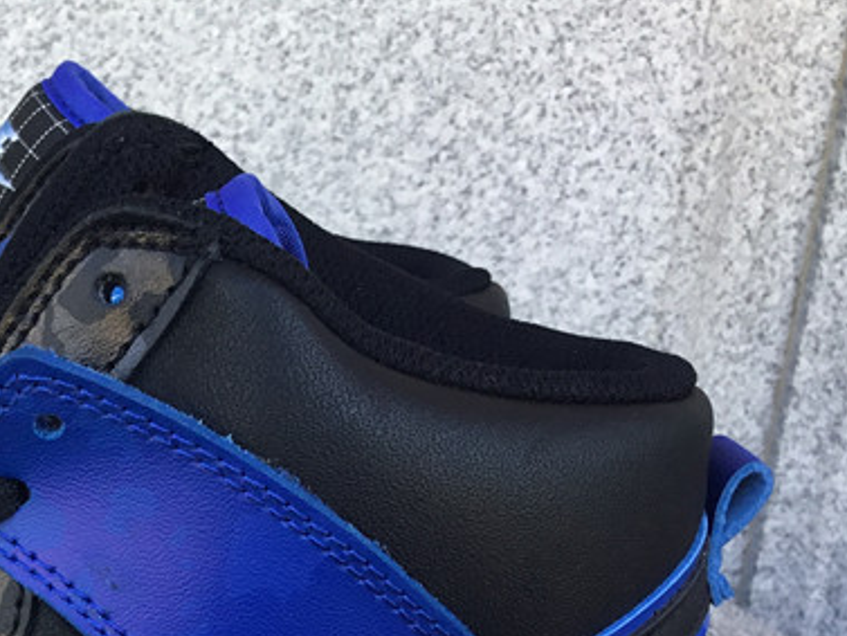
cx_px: -124
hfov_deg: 24.3
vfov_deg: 18.9
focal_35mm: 74
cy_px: 749
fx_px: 1811
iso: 32
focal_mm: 3.3
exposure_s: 1/100
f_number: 2.4
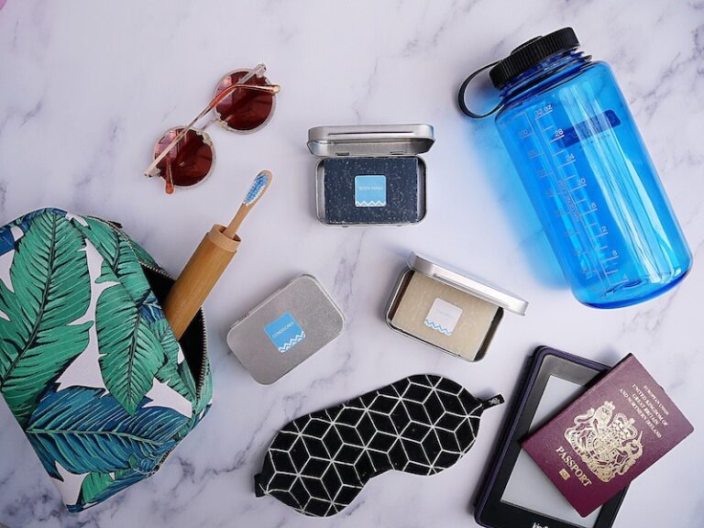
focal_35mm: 24
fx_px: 488
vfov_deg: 56.8
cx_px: 352
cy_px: 264
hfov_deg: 71.6
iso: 200
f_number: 4
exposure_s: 1/125
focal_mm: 12
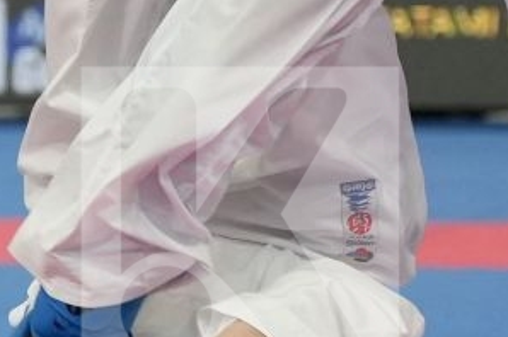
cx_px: 240
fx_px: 10825
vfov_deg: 1.8
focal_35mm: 768
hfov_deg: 2.7
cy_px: -383
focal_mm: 85
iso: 1600
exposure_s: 1/1000
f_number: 2.8
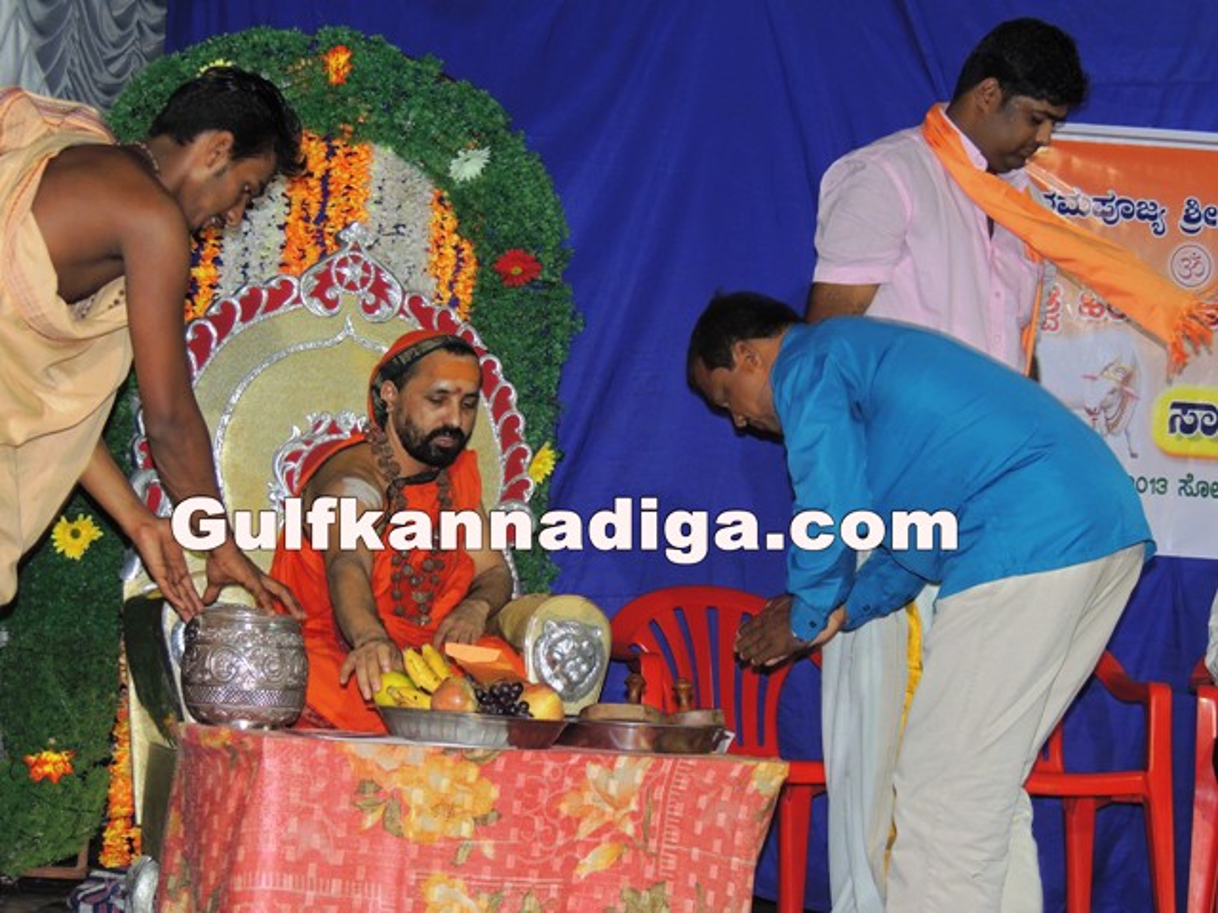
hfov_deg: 32.2
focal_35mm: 60
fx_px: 2111
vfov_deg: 24.4
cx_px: 609
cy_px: 456
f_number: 3.7
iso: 320
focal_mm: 10.7
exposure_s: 1/50
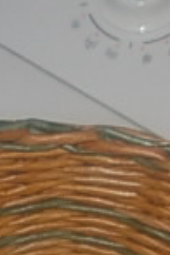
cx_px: 29
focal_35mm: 127
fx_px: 900
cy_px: 305
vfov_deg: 15.5
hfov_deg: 10.8
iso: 200
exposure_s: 1/25
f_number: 2.7
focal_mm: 4
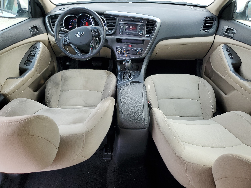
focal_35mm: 26
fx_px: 189
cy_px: 94
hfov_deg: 67.3
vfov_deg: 53.1
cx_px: 126
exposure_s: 1/143
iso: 50
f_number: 1.5
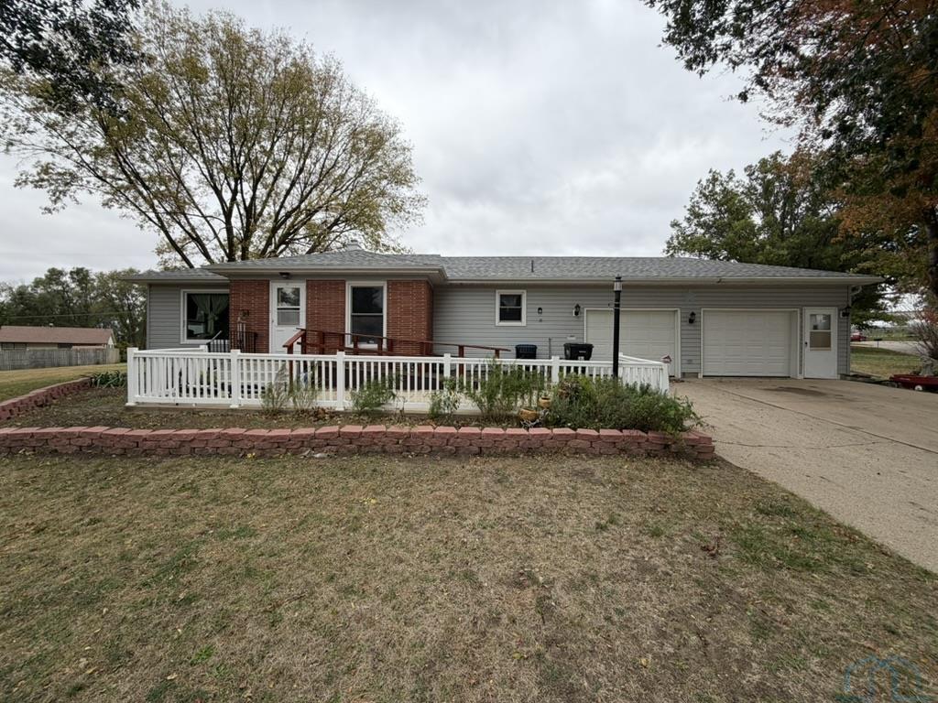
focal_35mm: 14
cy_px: 352
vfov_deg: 85.7
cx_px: 469
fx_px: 379
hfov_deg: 102.1
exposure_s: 1/502
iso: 50
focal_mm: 2.22
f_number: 2.2
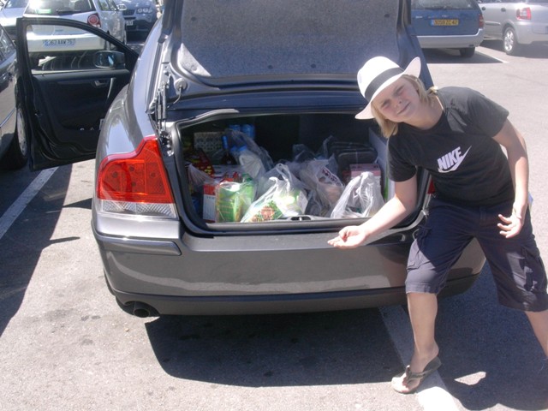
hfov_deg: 42.1
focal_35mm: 45
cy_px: 206
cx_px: 274
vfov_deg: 32.2
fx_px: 712
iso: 70
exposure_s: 1/136
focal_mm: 6.7
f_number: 5.8
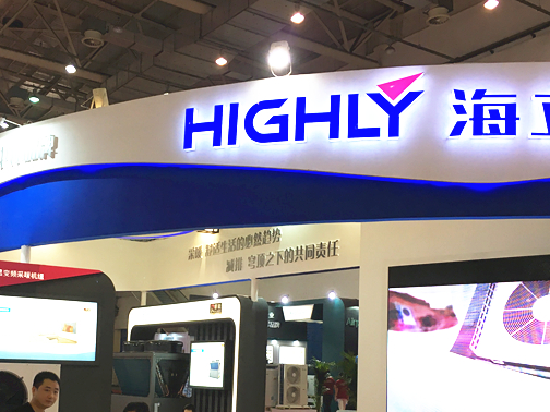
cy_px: 290
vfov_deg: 31.2
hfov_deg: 41.0
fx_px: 731
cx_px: 212
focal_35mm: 46
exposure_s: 1/33
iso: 25
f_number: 2.2
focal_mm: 4.15
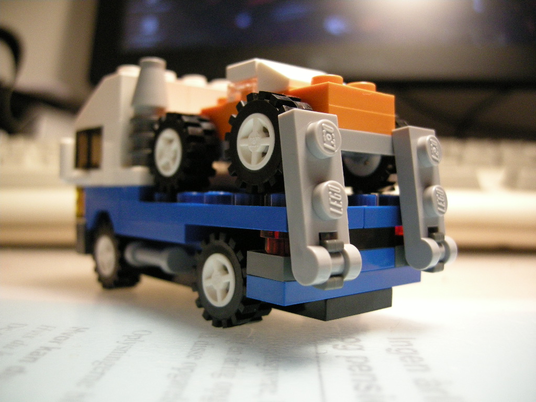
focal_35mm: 36
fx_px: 557
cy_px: 201
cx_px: 268
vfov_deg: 39.7
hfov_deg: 51.4
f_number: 2.7
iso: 400
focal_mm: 7.5
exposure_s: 1/35.1
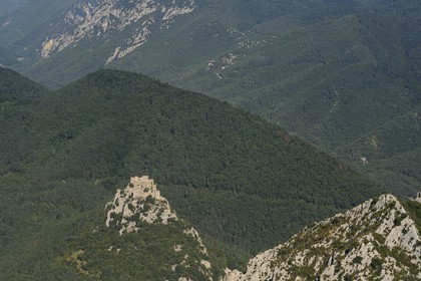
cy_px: 140
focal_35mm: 105
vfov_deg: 13.0
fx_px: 1228
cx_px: 210
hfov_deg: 19.5
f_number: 8
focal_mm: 105
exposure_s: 1/1000
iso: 400
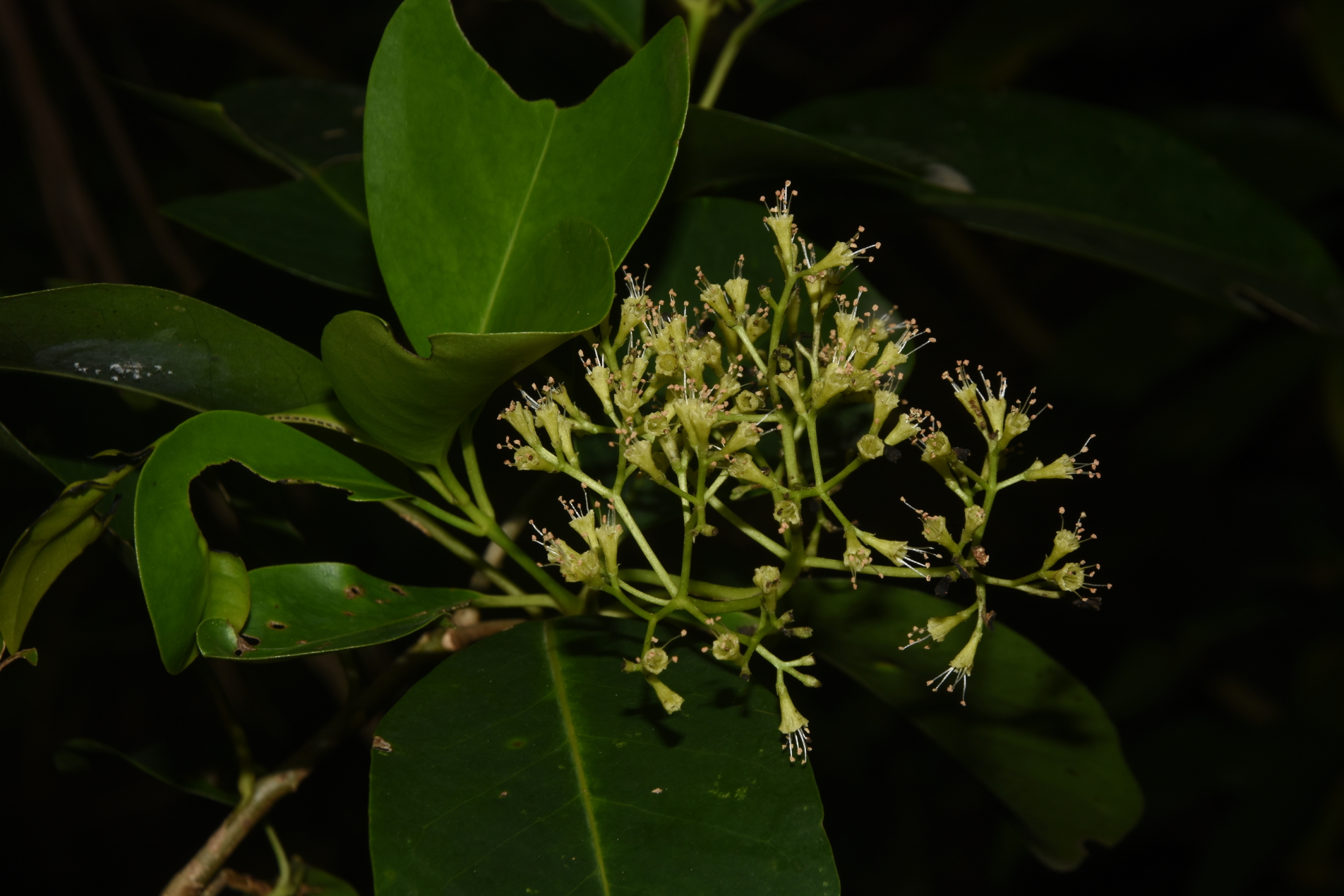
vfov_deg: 11.3
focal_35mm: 121
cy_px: 445
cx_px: 673
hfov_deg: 16.9
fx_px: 4517
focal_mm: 80
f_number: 16
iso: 125
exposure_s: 1/160
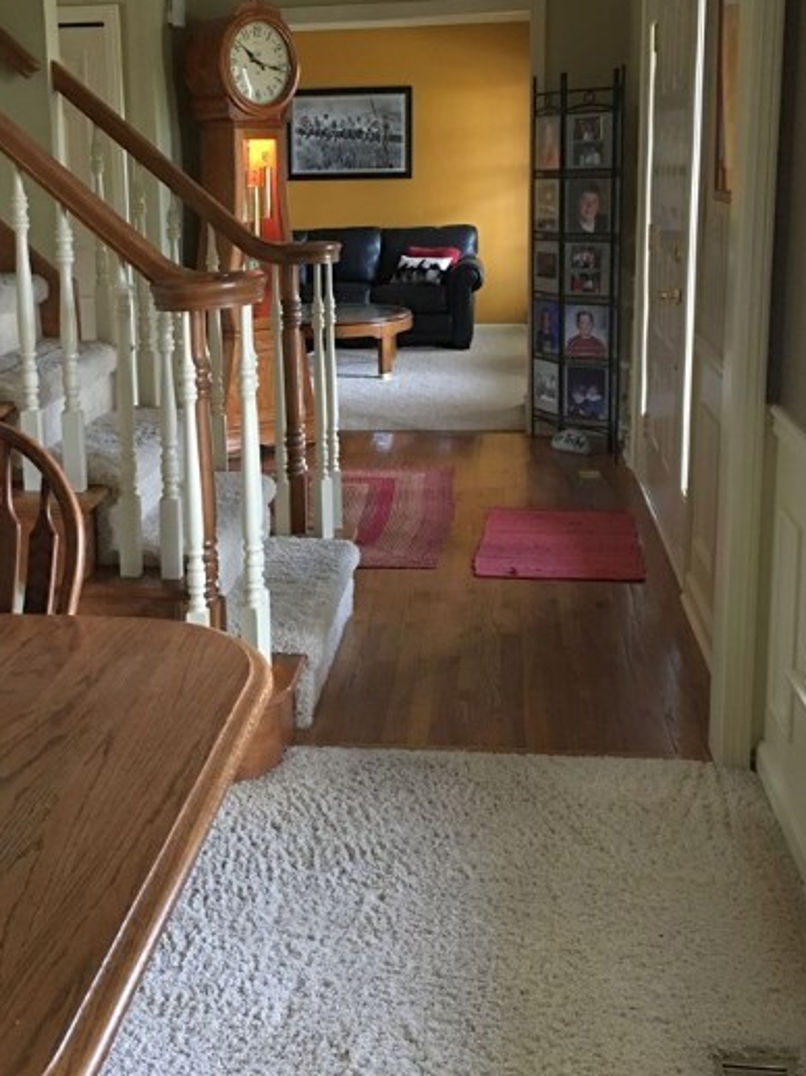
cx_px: 280
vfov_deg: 43.7
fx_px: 1336
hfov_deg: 33.3
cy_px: 455
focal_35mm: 43
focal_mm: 4.15
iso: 100
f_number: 2.2
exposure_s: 1/15
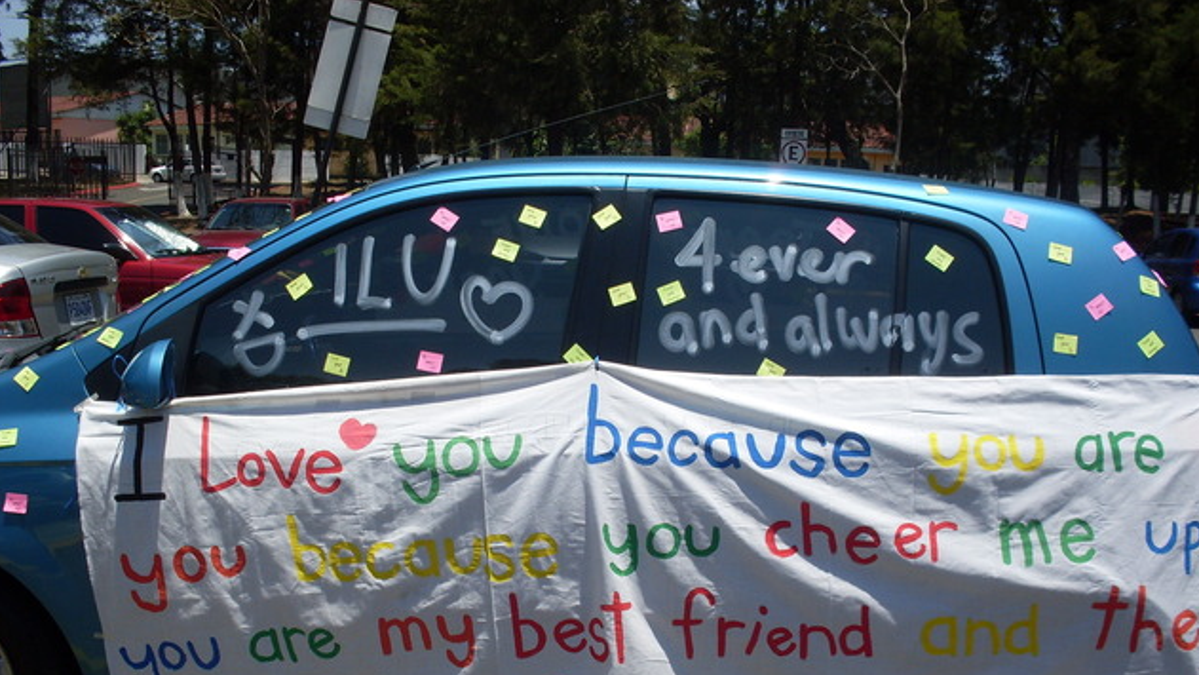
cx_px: 602
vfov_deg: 28.2
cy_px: 454
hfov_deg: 48.4
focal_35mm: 42
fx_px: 1335
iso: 80
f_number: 8.4
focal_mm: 6.3
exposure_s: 1/250
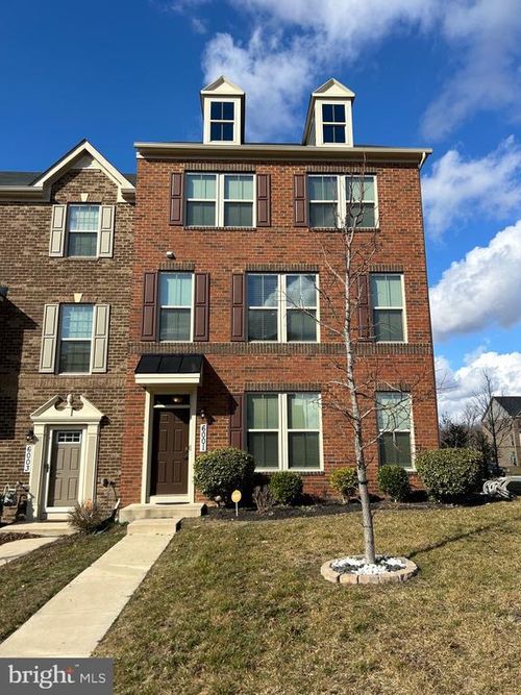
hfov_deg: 53.0
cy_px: 348
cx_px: 260
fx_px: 522
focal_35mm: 26
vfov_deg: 67.3
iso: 50
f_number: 1.5
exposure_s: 1/4115
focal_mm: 5.7
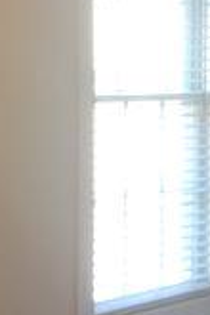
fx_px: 1024
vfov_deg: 17.4
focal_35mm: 117
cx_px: 372
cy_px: 101
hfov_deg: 11.0
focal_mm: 4.15
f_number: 2.2
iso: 40
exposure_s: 1/40
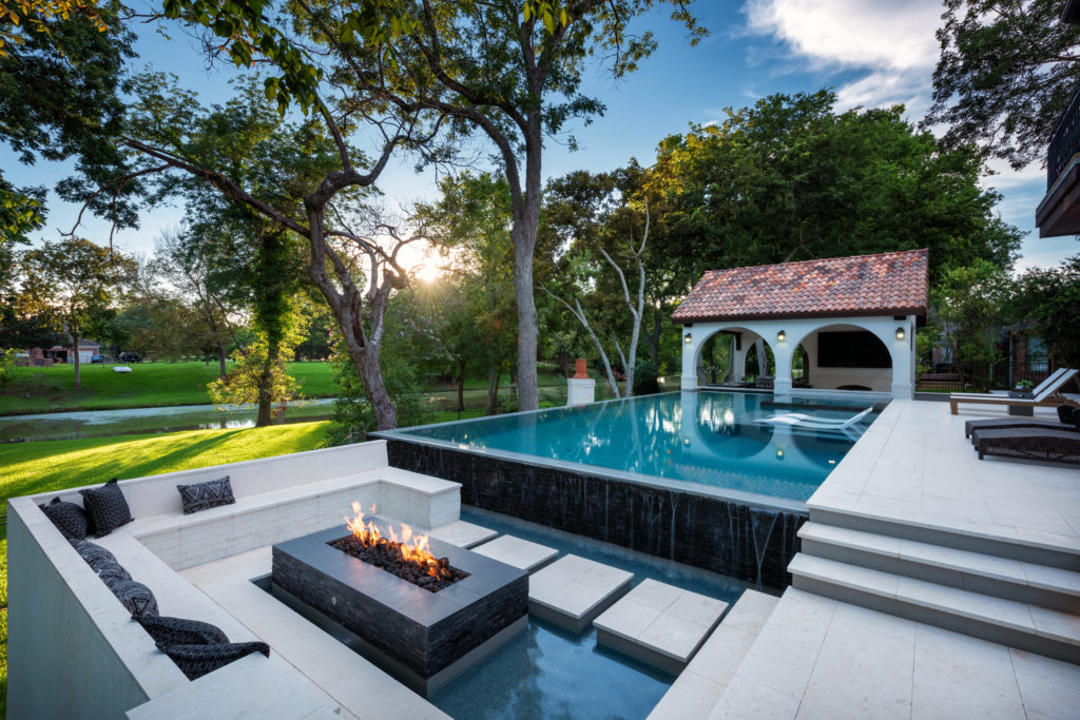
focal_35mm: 17
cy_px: 360
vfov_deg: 70.5
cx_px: 540
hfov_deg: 93.3
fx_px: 510
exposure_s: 1/160
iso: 200
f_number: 8
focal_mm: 17
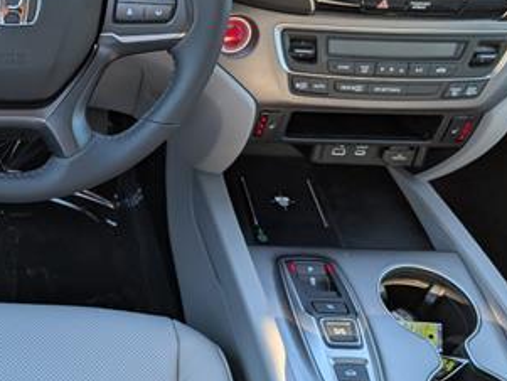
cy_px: 143
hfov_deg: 34.0
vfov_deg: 28.5
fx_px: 747
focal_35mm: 51
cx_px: -8
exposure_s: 1/222
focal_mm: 6.9
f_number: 1.68
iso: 117
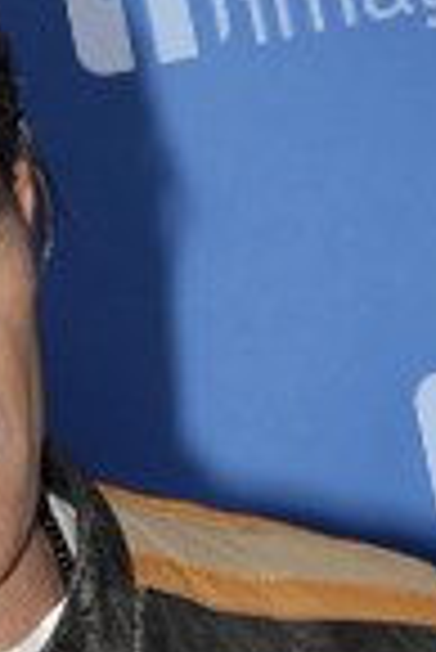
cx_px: -117
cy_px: 643
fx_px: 15041
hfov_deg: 1.7
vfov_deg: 2.5
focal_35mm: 830
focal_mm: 200
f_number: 5.6
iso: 400
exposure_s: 1/125
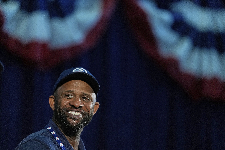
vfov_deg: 4.6
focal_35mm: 300
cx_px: 112
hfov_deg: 6.9
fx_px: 1875
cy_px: 75
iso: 1600
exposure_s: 1/640
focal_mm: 300
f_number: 2.8
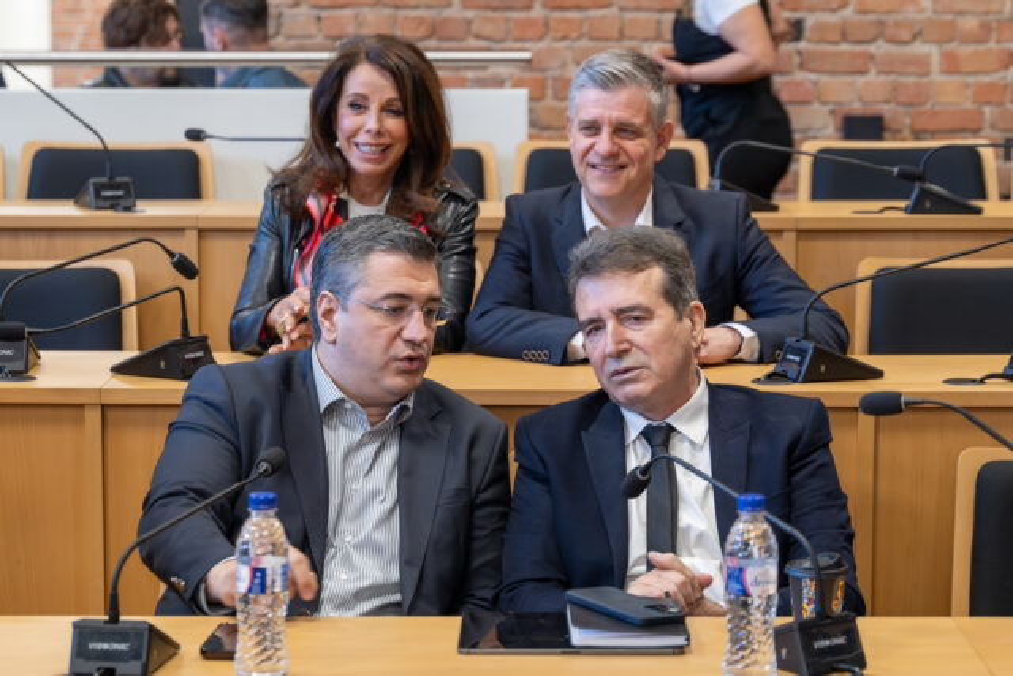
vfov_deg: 15.0
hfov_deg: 22.4
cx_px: 506
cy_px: 338
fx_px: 2561
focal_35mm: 91
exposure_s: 1/125
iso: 500
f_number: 2.8
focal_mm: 61.2
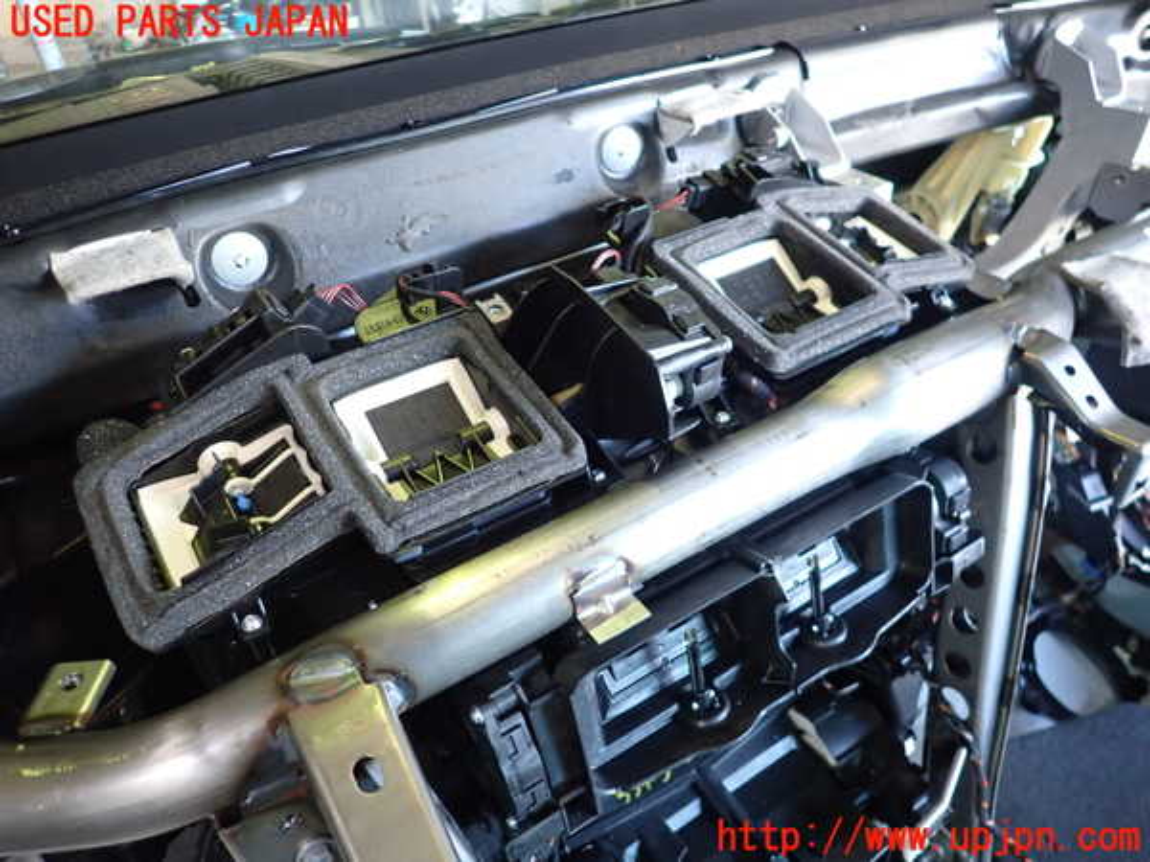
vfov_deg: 54.9
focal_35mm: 25
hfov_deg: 69.4
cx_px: 575
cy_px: 431
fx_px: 831
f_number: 2
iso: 500
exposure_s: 1/30
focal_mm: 4.5
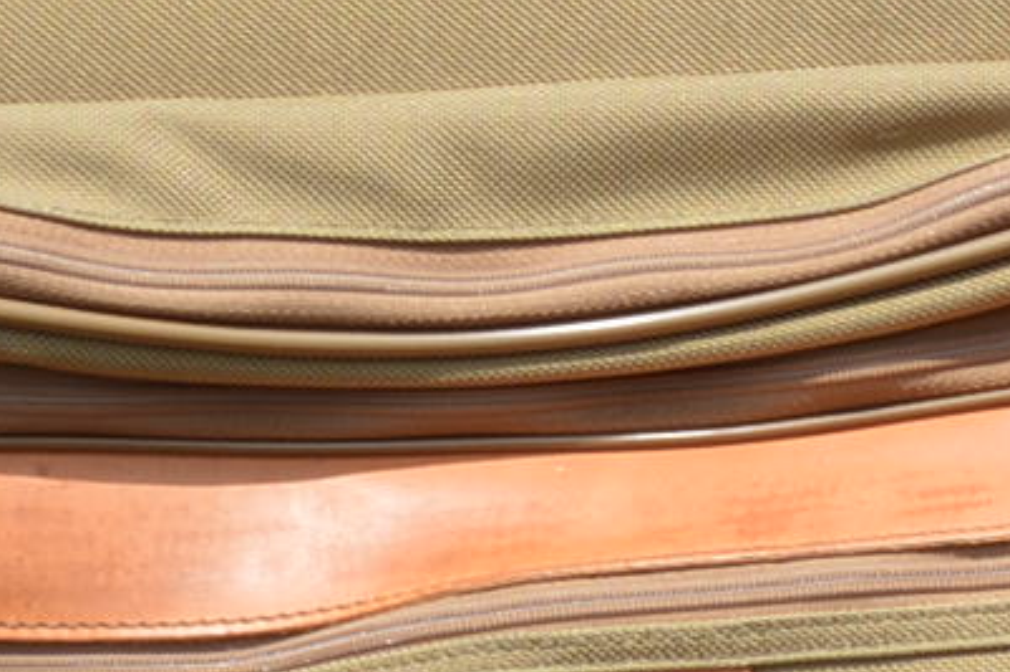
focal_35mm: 360
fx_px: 10095
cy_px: 430
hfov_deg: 5.5
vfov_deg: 3.8
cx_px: 2687
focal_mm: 32
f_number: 8
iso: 100
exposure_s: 1/160
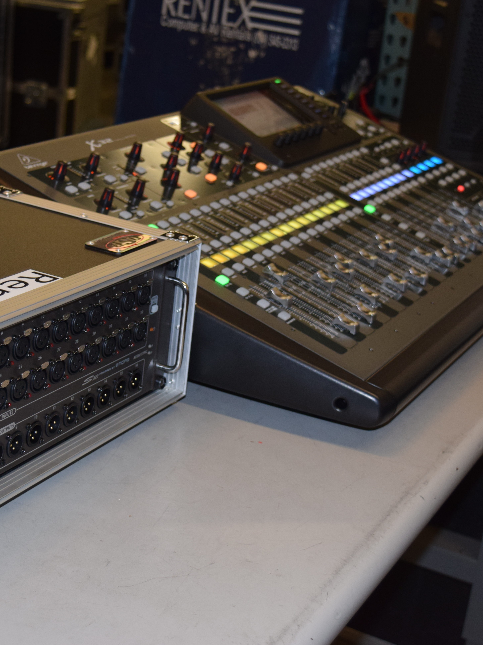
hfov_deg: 22.6
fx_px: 1205
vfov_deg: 29.9
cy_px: 317
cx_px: 200
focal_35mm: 65
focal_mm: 29
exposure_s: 1/60
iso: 800
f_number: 4.2
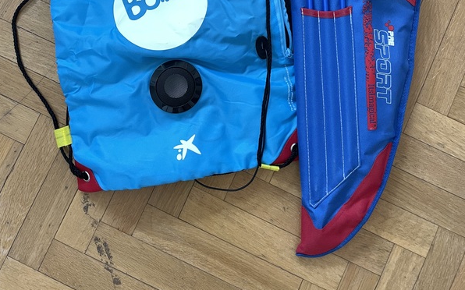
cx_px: 232
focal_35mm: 37
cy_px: -6
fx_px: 469
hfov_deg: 52.8
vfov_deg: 31.6
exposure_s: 1/65
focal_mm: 4.2
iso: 125
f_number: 1.6
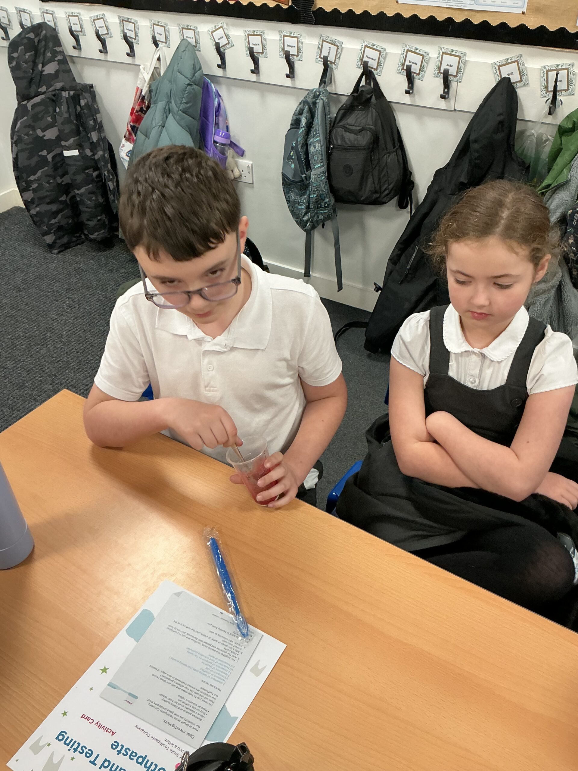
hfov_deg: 48.2
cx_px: 289
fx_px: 646
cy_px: 386
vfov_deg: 61.7
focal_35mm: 29
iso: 100
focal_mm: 3
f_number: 1.8
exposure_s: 1/60
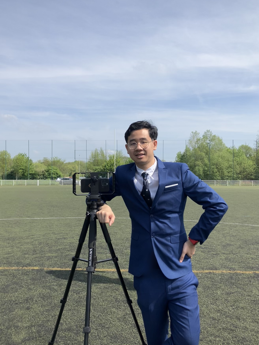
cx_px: 130
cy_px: 172
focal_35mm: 28
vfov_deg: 63.4
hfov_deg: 49.7
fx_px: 279
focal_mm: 3.99
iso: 32
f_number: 1.8
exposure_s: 1/1946
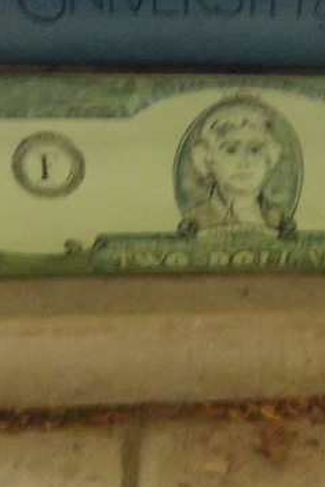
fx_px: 812
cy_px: 231
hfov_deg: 22.3
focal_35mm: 60
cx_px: 256
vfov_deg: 33.4
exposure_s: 1/40
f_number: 7.1
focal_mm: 6.2
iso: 3200
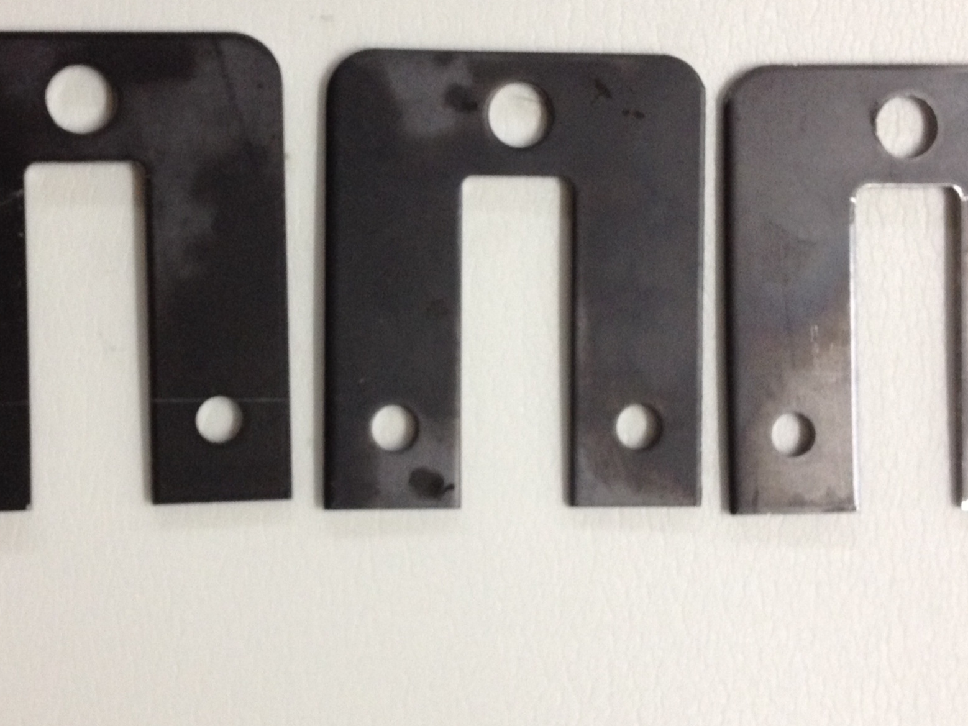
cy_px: 251
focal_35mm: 46
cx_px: 478
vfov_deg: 31.3
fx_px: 1287
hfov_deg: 41.2
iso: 160
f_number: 2.4
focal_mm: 4.28
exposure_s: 1/20
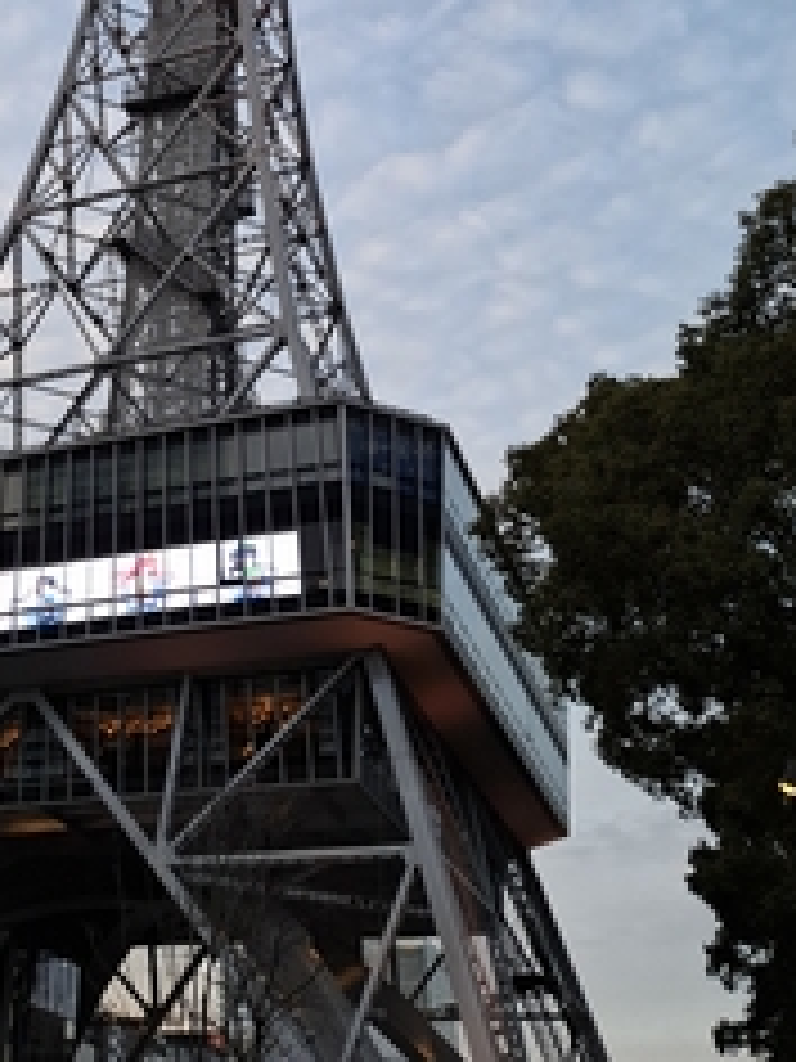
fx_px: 1196
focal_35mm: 39
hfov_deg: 35.7
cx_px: 171
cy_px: 198
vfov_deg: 45.2
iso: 50
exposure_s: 1/180
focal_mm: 5.54
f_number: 1.8
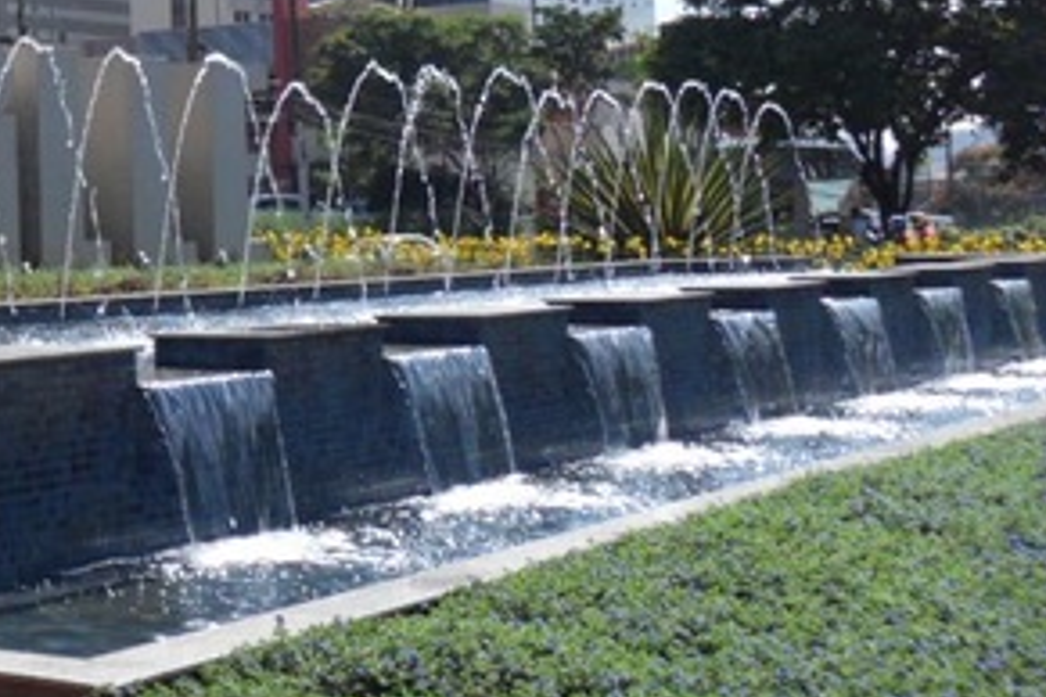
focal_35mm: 80
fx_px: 2324
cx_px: -101
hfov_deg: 23.8
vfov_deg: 16.8
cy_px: 43
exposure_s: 1/180
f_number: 7.6
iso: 80
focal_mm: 6.3
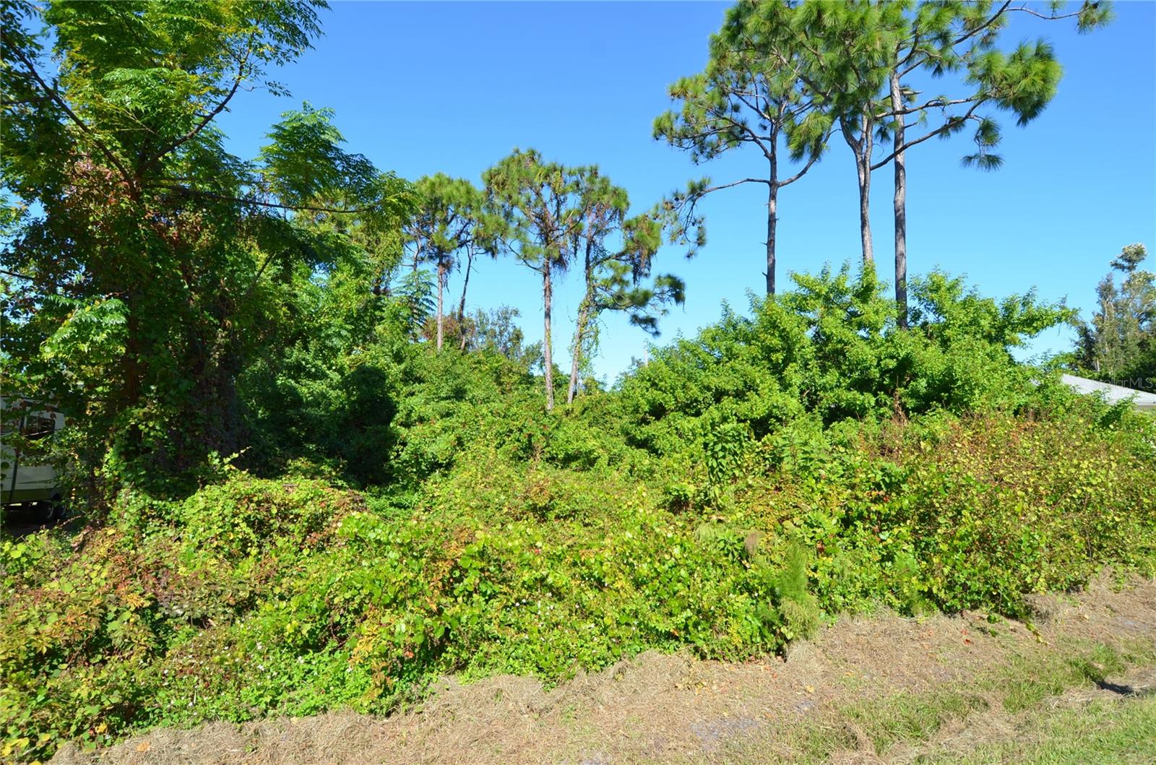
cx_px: 578
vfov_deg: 36.7
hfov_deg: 53.2
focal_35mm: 36
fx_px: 1153
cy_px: 382
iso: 160
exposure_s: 1/250
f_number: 8
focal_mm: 24
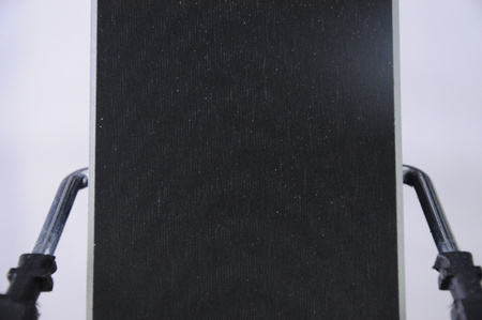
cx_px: 241
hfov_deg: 13.1
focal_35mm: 158
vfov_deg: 8.7
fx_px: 2106
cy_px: 160
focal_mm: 105
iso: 3200
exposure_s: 1/125
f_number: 8
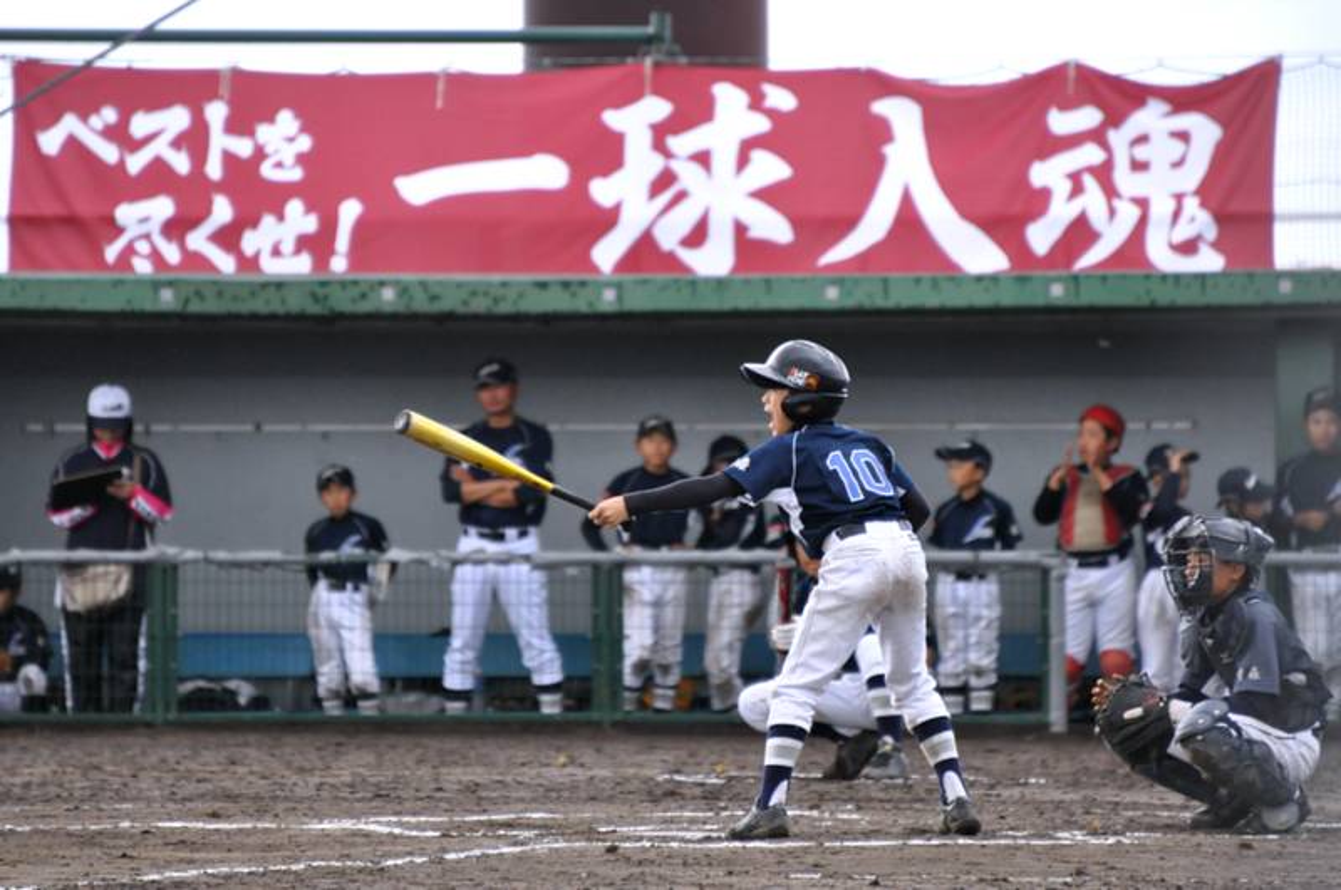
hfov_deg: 4.6
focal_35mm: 450
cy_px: 445
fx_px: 16739
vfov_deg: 3.0
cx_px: 670
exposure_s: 1/400
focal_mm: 300
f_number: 5.6
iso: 1600
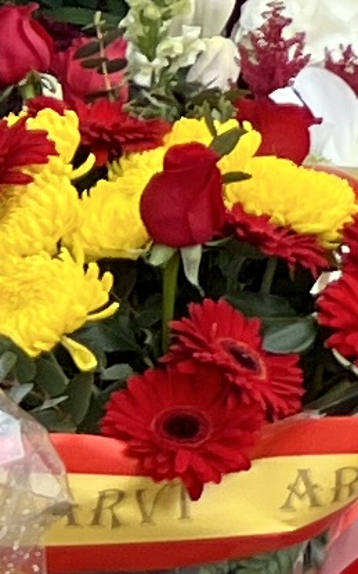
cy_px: -520
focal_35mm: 268
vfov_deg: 7.6
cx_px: 1999
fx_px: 4188
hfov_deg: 4.1
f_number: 1.5
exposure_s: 1/1089
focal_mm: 5.7
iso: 50
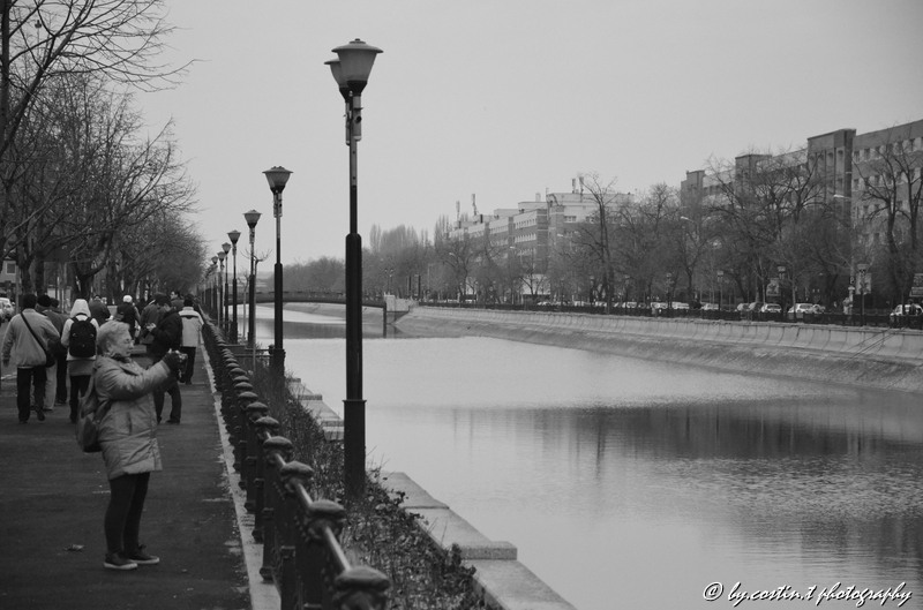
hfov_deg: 19.5
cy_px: 305
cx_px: 462
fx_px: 2685
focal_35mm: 105
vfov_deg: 13.0
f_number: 4.5
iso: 4000
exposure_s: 1/6400
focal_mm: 70
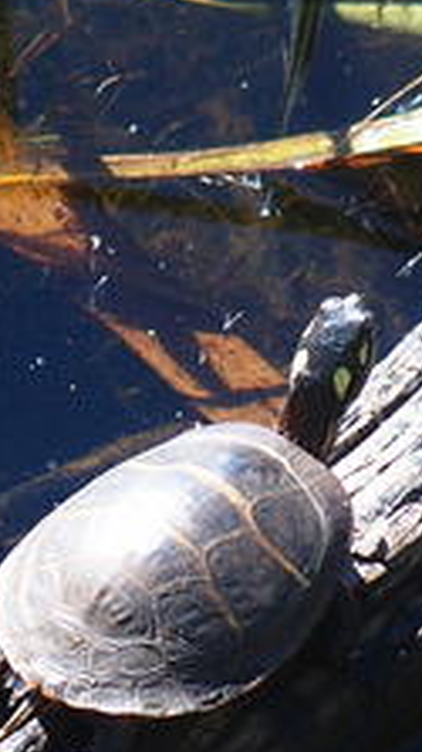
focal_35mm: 705
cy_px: 533
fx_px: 14062
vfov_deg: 3.1
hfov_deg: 1.7
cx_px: 284
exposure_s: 1/400
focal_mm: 64.3
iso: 100
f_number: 2.8
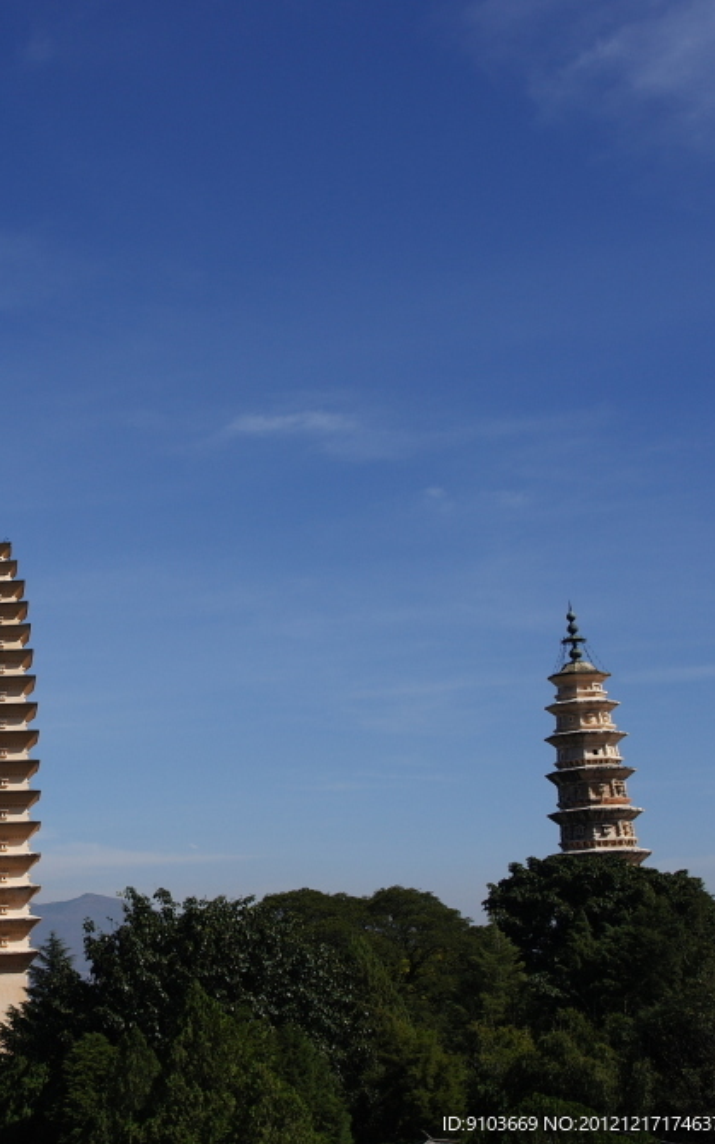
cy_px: 576
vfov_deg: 36.3
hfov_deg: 22.0
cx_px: -55
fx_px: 1745
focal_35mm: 56
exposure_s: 1/1000
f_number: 5.6
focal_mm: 24
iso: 100
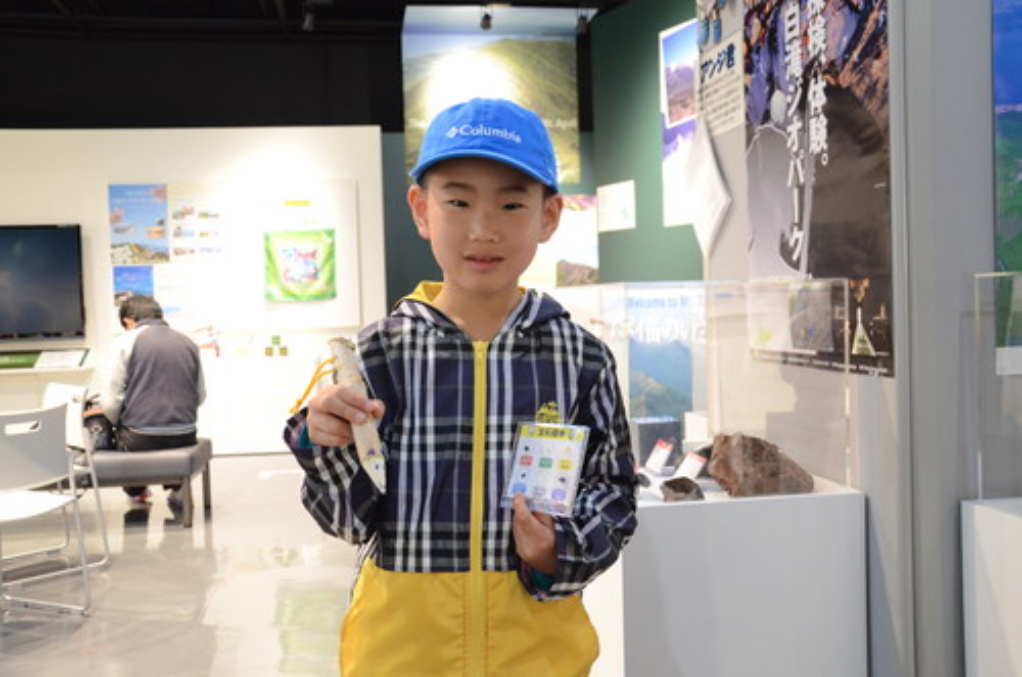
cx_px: 511
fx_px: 1020
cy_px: 338
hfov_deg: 53.2
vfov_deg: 36.7
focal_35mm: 36
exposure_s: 1/40
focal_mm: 24
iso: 2500
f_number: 5.6
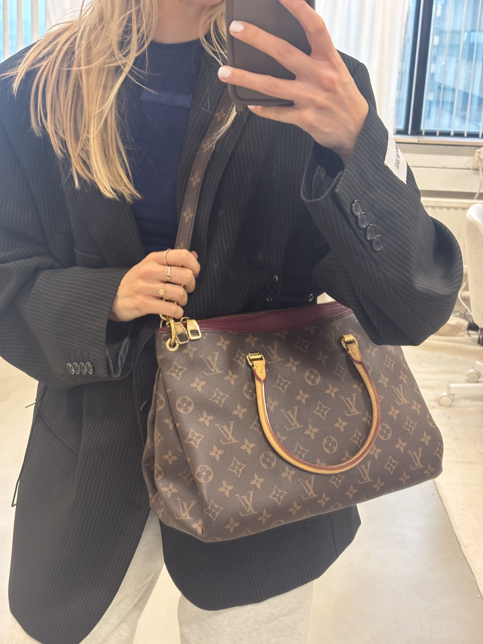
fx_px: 967
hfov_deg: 28.0
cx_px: 242
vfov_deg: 36.8
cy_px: 322
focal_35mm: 52
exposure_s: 1/33
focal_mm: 5.96
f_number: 1.6
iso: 200
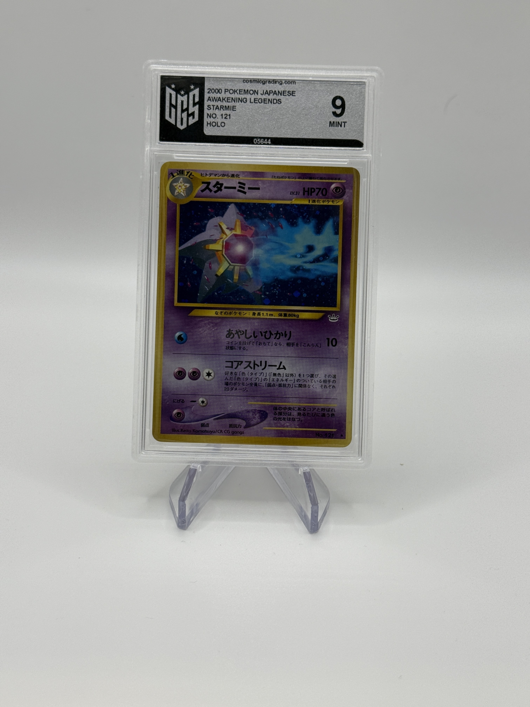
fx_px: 980
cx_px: 265
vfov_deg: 39.7
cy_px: 354
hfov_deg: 30.3
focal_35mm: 48
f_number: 1.78
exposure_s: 1/364
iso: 64
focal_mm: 6.76
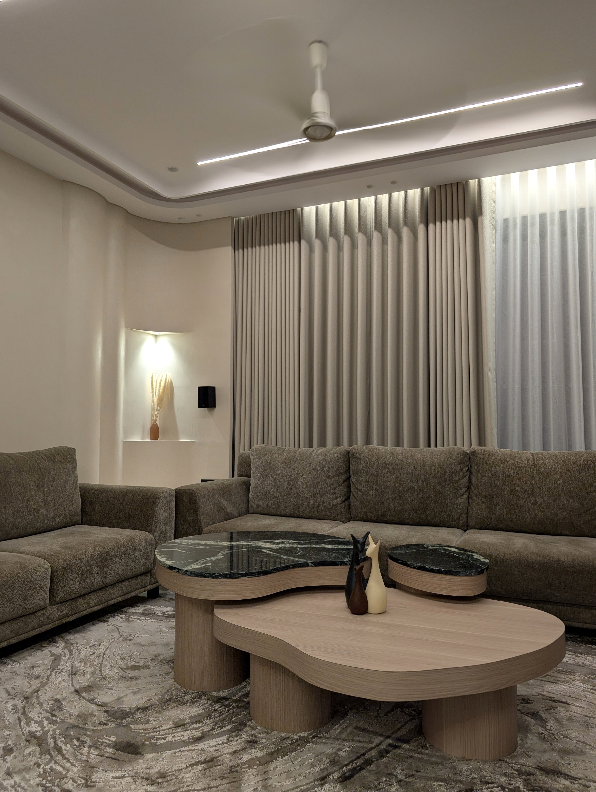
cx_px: 298
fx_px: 550
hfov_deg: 56.9
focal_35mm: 24
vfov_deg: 71.5
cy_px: 396
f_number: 1.68
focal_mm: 6.9
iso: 293
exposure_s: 1/140
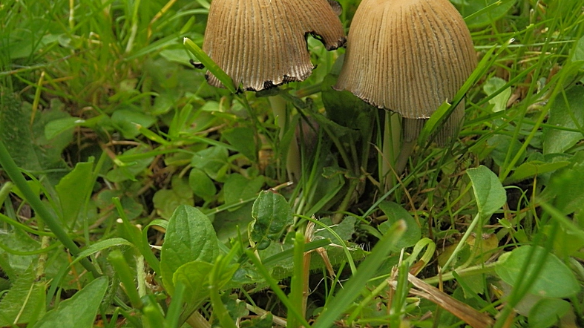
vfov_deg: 28.8
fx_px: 635
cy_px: 106
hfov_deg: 49.4
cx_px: 294
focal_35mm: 41
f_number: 3.9
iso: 320
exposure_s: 1/320
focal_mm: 6.7
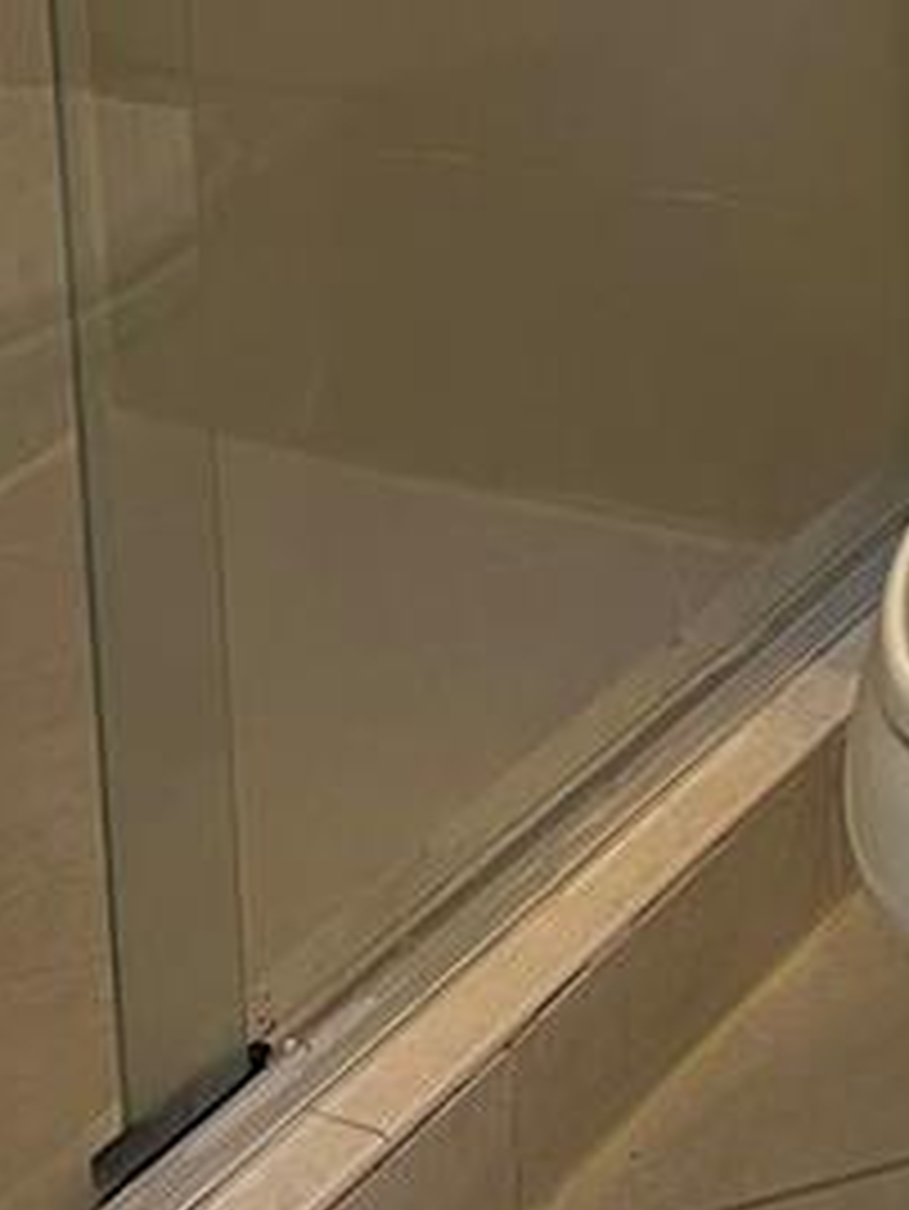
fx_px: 4058
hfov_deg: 12.0
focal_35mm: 116
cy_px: -1120
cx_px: 1503
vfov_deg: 14.4
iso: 100
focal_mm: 5.7
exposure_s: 1/60
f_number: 1.5
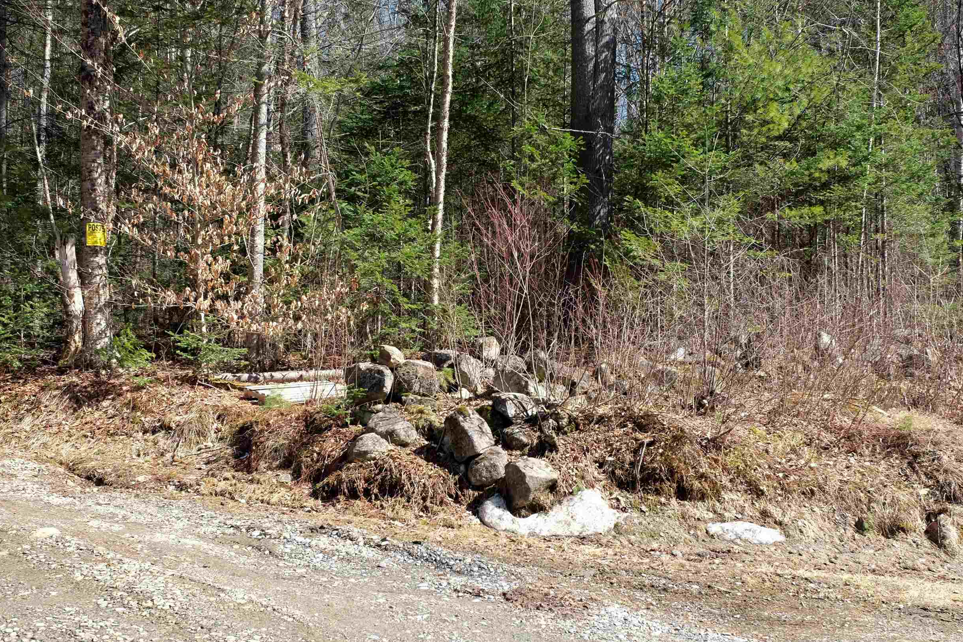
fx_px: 1150
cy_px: 360
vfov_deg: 31.2
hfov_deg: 45.4
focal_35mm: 43
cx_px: 519
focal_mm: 22.7
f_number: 6.4
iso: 200
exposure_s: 1/180
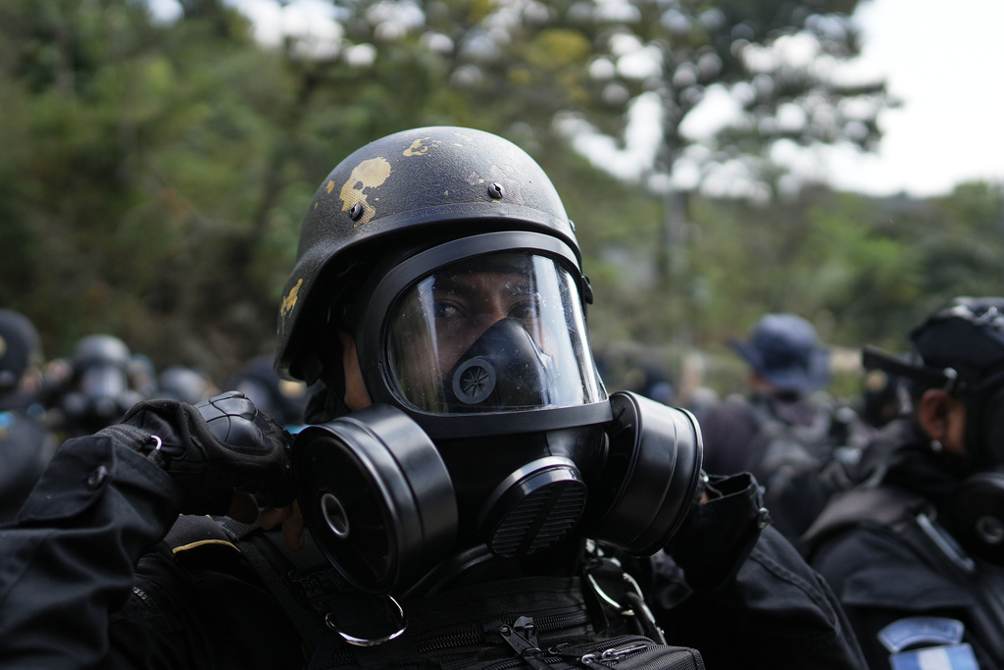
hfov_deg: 53.1
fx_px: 1004
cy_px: 335
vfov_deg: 36.9
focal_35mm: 36
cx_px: 502
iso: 100
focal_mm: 24
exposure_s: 1/3200
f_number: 1.4
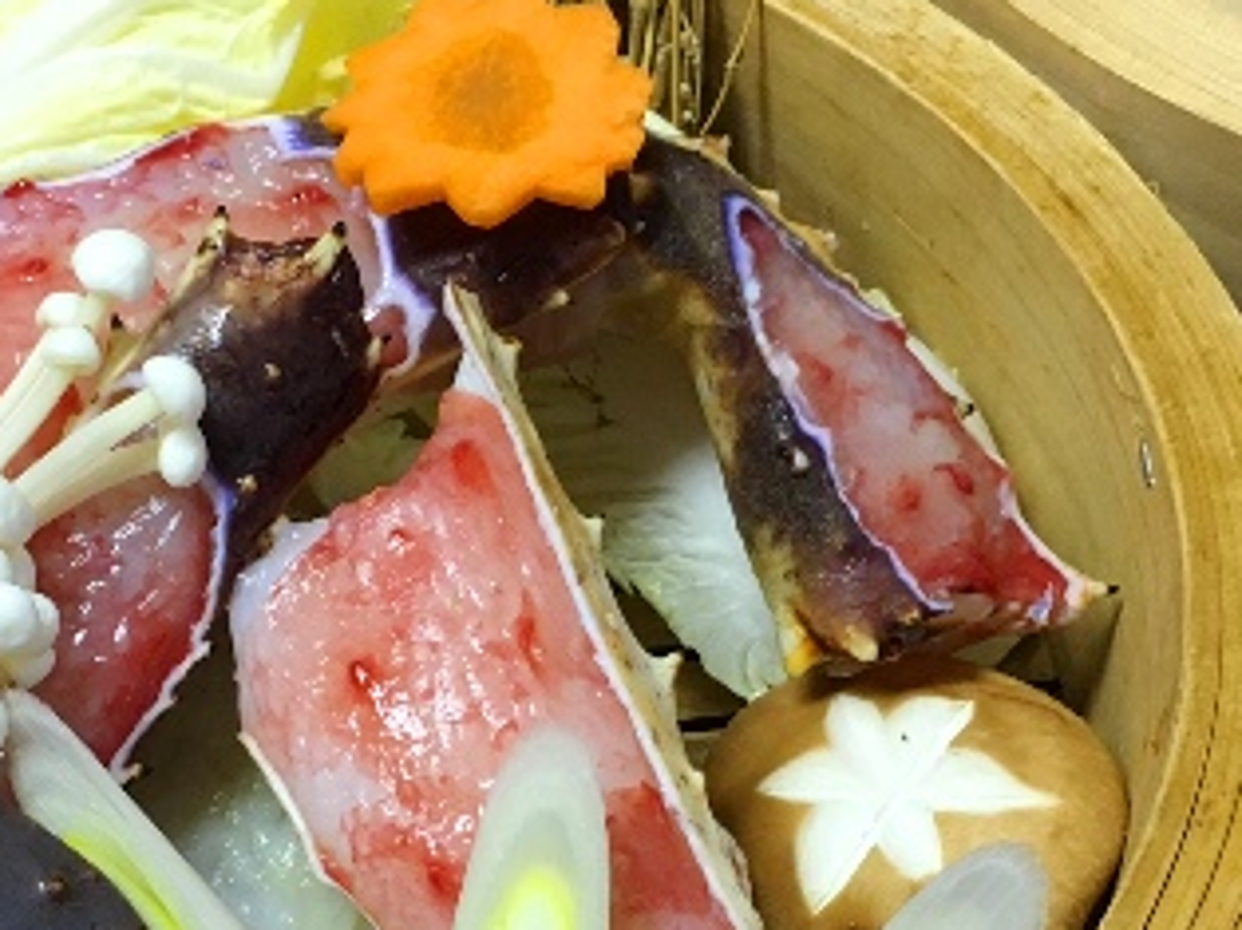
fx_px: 2653
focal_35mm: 74
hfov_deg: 26.2
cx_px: 407
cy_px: 776
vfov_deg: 19.6
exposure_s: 1/30
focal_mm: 4.15
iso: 80
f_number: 2.2
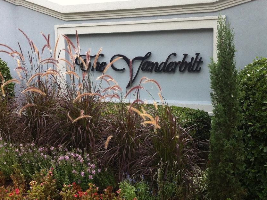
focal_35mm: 43
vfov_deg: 33.5
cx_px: 136
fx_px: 331
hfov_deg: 43.9
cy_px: 96
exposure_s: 1/100
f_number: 2.8
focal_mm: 3.85
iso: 125
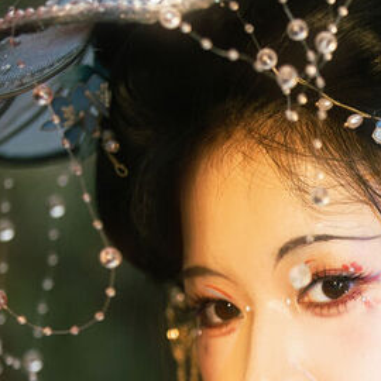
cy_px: 480
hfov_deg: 5.3
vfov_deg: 5.3
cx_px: 480
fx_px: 4109
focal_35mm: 330
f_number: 2.8
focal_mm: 100
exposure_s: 1/250
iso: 320
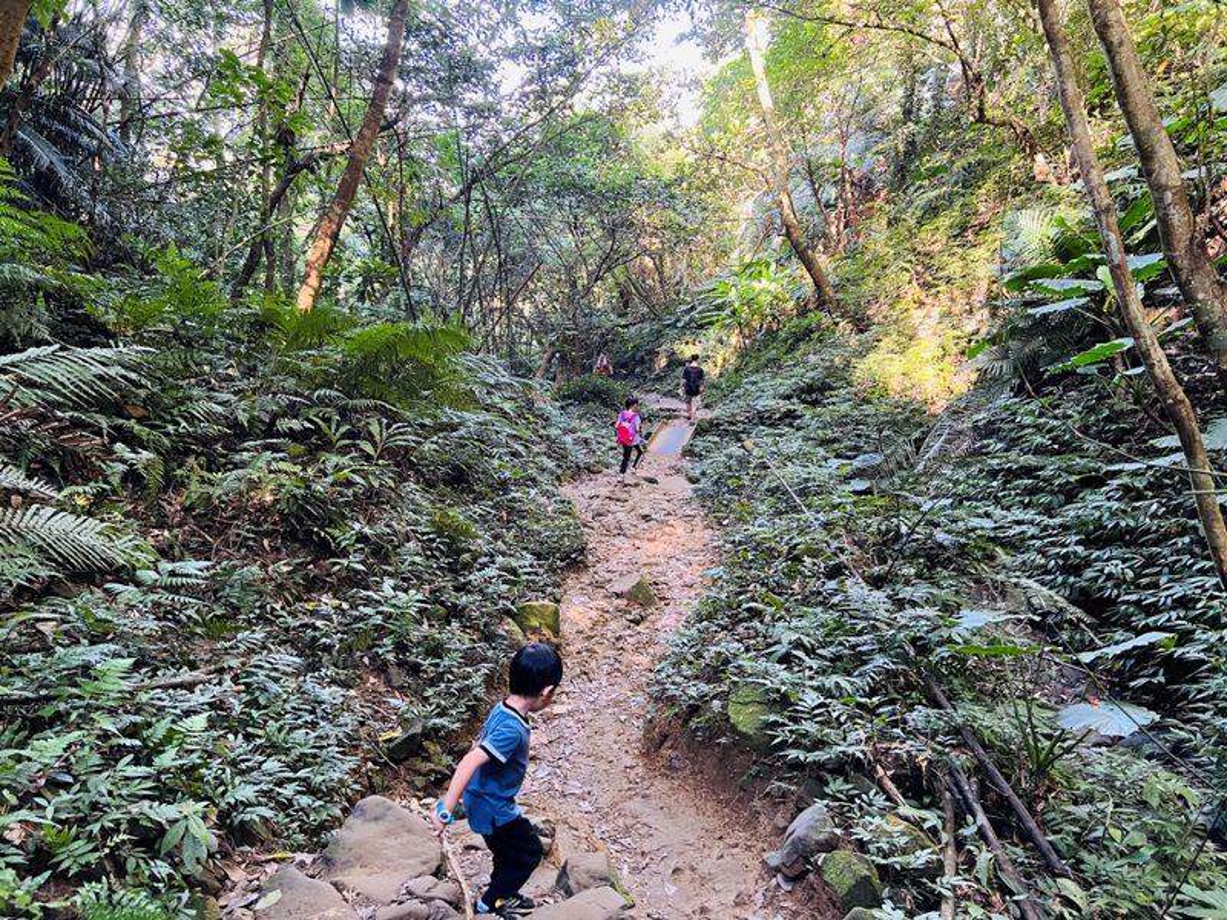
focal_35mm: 26
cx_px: 614
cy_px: 460
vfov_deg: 53.1
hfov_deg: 67.3
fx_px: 922
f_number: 1.5
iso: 250
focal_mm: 5.7
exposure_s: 1/60
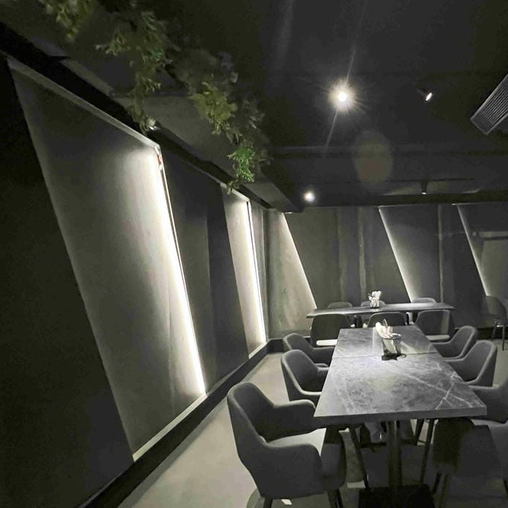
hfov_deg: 69.4
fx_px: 332
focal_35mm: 20
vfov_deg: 74.8
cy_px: 266
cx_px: 387
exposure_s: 1/30
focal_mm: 1.57
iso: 1000
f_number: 1.8
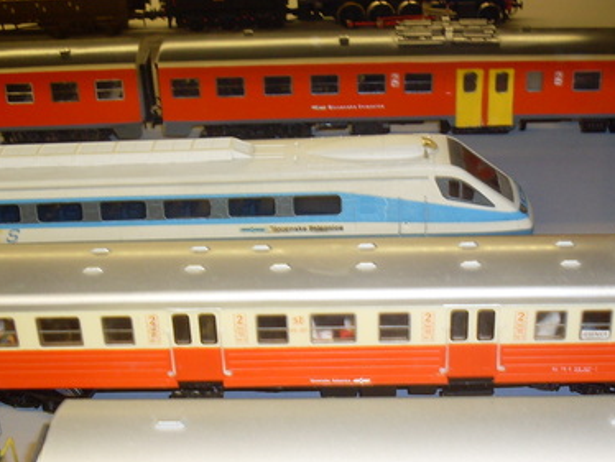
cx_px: 386
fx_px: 1156
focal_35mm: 65
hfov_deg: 29.7
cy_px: 286
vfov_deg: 22.6
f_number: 2.8
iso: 80
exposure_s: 1/45
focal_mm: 6.3
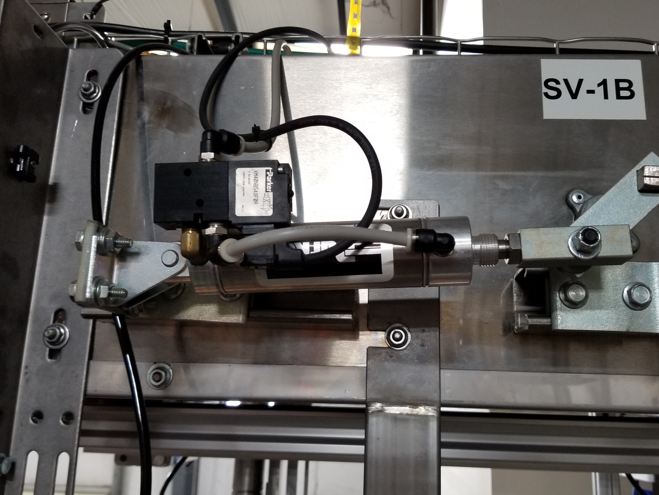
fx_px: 571
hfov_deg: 59.9
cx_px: 360
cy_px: 285
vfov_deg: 46.6
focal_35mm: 30
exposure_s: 1/30
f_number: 1.7
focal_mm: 4.25
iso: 160
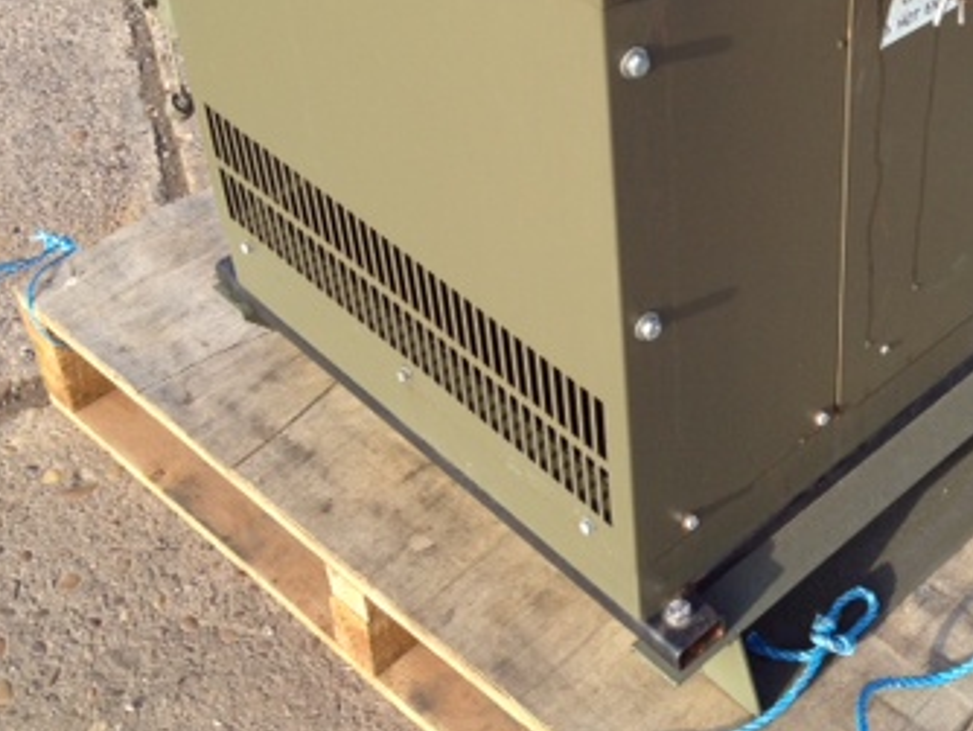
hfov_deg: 27.8
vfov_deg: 21.3
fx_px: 1885
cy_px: 38
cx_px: 891
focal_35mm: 67
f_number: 2.4
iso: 64
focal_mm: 4.28
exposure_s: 1/341
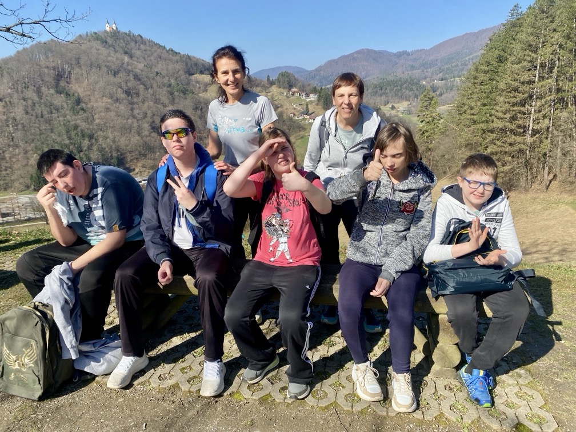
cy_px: 216
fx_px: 433
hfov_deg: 67.3
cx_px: 288
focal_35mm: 26
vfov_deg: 53.1
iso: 32
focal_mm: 4.25
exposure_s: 1/2028
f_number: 1.8
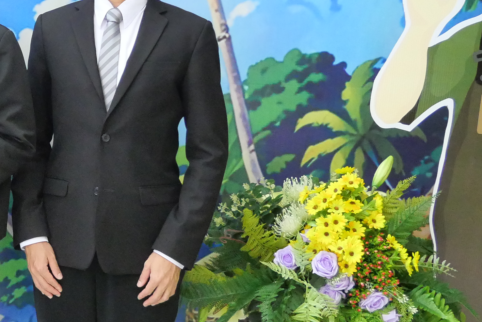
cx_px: -118
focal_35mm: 76
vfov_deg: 18.0
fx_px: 1018
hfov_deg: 23.9
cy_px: 189
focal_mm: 14
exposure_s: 1/125
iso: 3200
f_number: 4
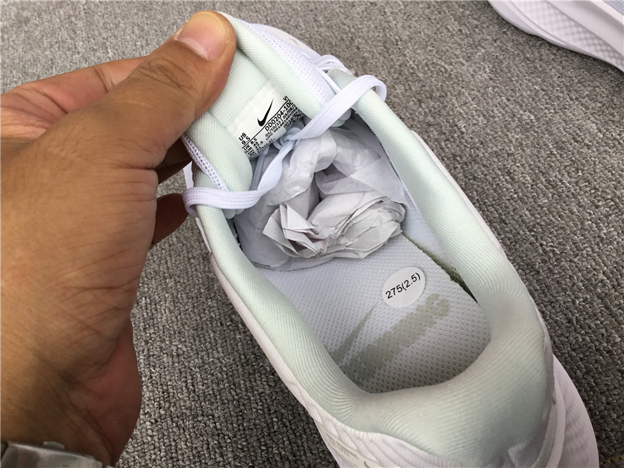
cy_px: 234
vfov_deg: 45.4
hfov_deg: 58.4
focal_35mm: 31
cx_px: 312
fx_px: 559
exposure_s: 1/120
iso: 25
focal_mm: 3.3
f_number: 2.4
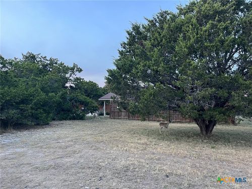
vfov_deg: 53.1
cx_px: 126
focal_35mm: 26
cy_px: 94
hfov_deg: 67.3
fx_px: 189
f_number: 1.6
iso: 160
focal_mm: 5.1
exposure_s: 1/60
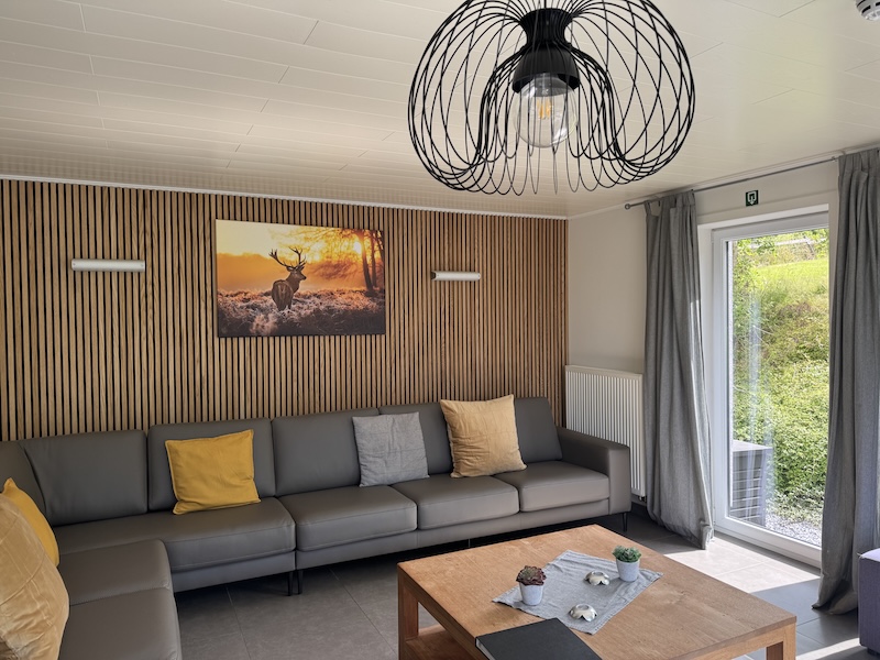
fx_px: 610
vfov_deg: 56.8
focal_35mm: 24
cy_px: 330
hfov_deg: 71.6
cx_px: 440
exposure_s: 1/162
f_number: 1.78
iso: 64
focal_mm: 6.76
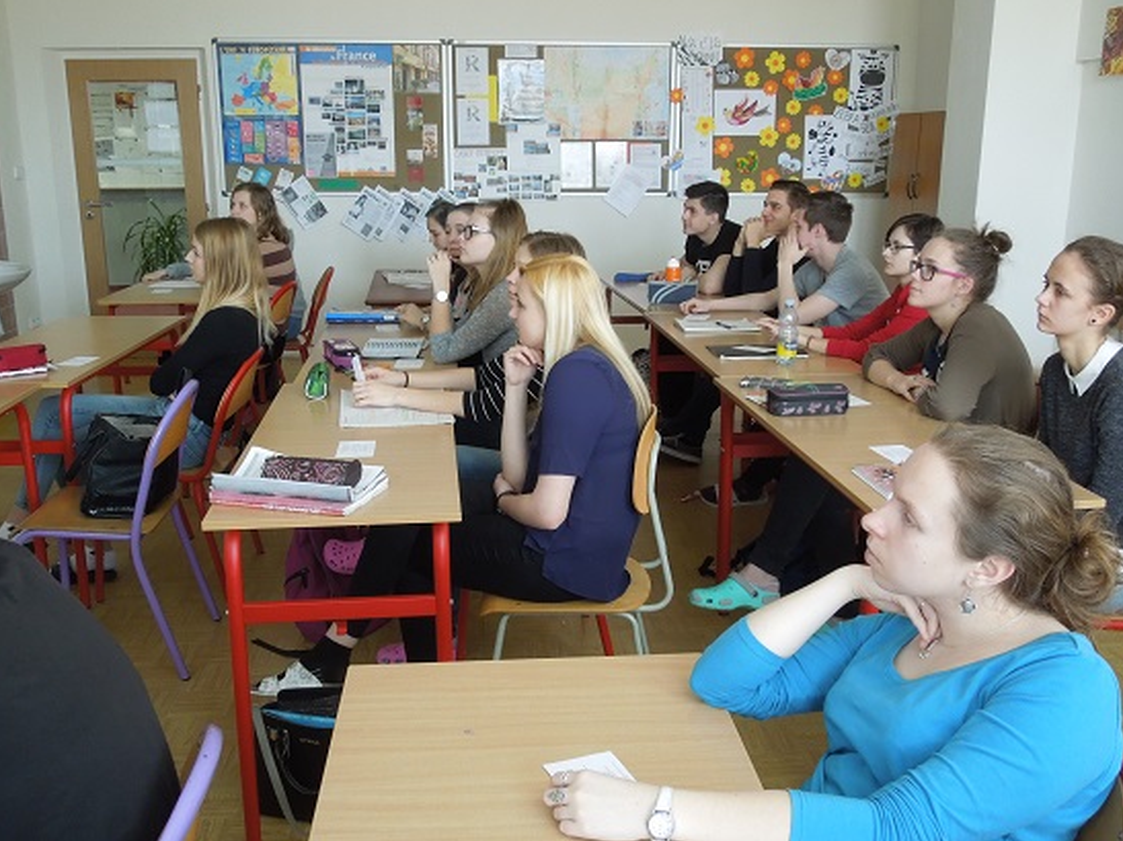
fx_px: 1103
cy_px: 451
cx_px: 565
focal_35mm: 34
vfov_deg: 41.8
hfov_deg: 54.0
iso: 320
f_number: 3.6
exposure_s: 1/30
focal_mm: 5.6
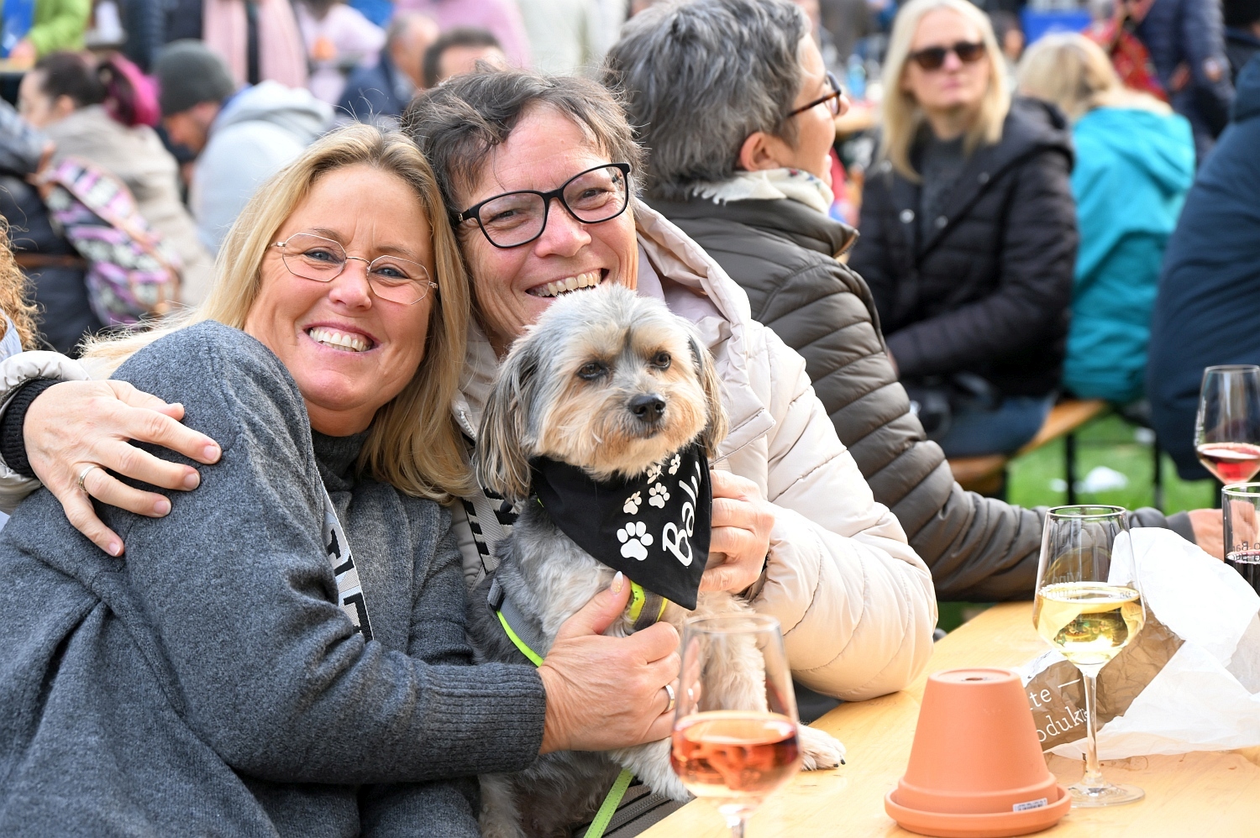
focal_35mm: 92
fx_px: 3218
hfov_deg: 22.2
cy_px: 419
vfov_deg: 14.8
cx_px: 630
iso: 640
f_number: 6.3
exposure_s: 1/100
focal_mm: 92
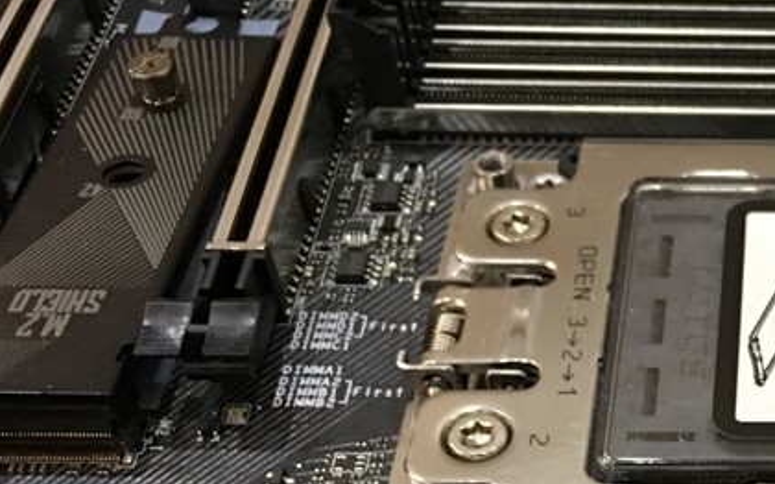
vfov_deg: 16.8
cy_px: 545
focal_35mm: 75
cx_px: 884
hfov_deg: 25.2
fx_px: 1583
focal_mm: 4.15
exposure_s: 1/8
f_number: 2.2
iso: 100
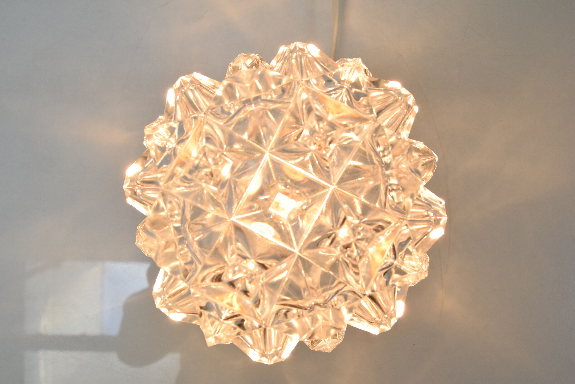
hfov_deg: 61.9
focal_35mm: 30
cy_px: 192
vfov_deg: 43.7
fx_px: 480
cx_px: 288
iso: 1600
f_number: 8
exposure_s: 1/250
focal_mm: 20
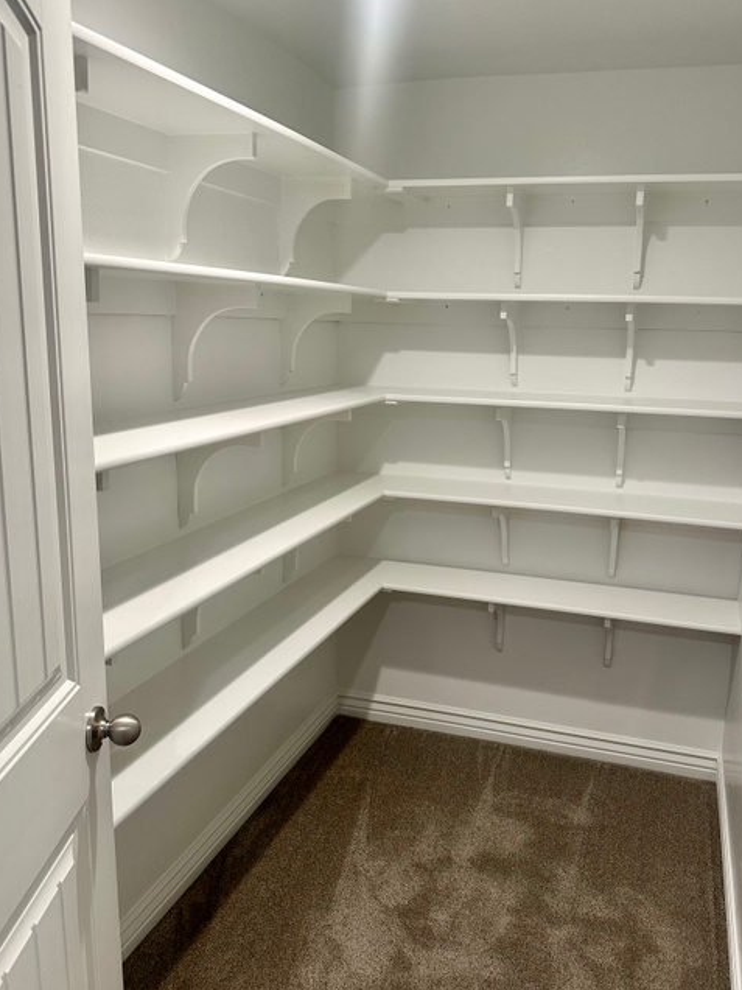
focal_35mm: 29
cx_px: 414
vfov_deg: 61.7
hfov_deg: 48.1
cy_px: 495
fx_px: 829
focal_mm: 6.86
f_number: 1.78
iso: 160
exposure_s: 1/60
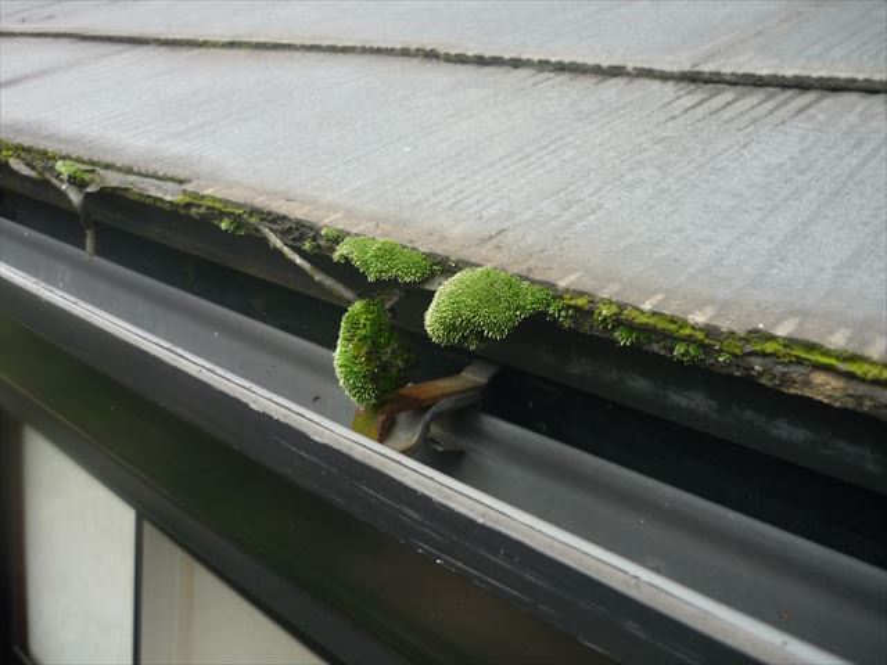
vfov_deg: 42.9
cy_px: 332
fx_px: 846
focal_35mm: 33
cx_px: 444
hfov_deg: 55.4
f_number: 2.8
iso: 125
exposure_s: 1/30
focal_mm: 5.5
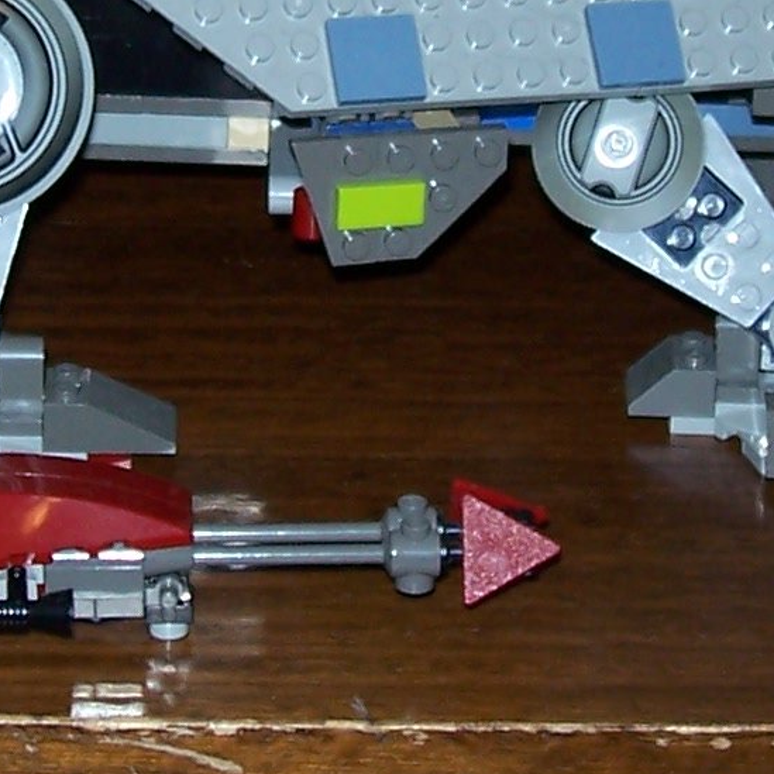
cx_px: 178
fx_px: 3567
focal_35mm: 141
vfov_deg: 12.2
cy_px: -38
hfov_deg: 12.3
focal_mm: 5.6
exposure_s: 1/60
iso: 80
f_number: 2.7
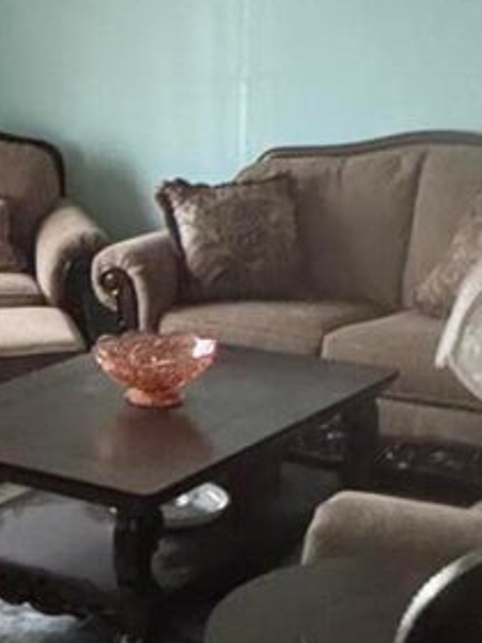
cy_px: 225
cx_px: -140
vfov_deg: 24.3
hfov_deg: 17.3
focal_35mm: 80
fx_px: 1485
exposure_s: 1/40
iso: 1250
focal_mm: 2.22
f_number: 2.2
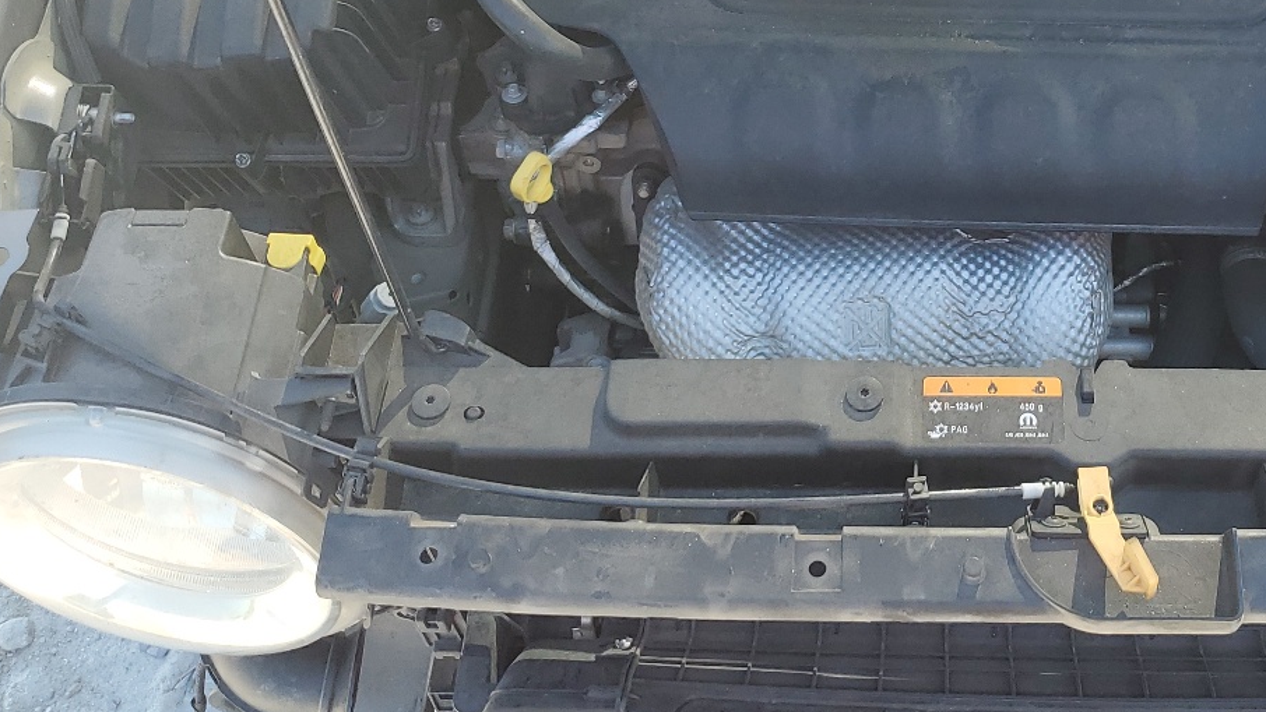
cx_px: 1002
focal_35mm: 50
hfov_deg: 39.8
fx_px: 1679
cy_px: 170
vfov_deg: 23.7
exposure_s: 1/455
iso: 50
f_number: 1.5
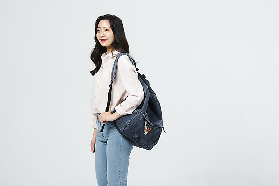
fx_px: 713
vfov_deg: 14.9
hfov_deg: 22.1
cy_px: 93
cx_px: 140
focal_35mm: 92
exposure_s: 1/125
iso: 100
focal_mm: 92
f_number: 13
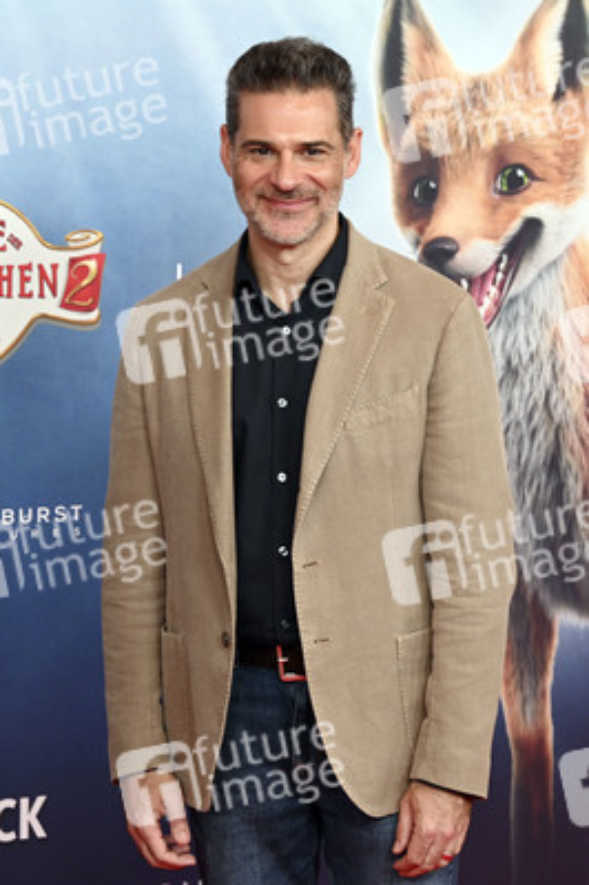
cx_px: 294
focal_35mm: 75
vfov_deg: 27.0
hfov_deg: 18.2
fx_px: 1844
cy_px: 442
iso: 1000
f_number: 8
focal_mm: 75
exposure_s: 1/125
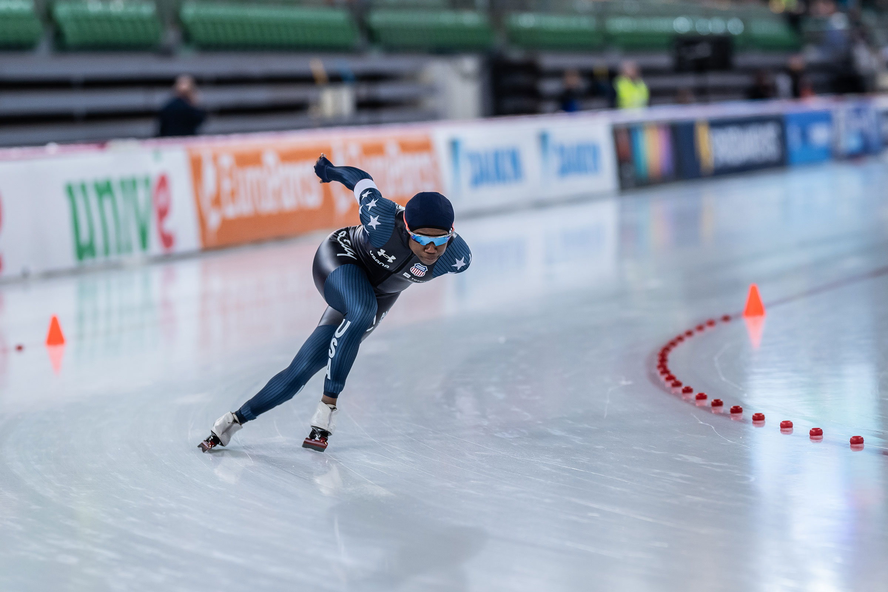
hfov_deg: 15.2
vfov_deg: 10.2
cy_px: 296
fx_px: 3330
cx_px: 444
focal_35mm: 135
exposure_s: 1/1600
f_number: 1.8
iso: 1000
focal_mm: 135
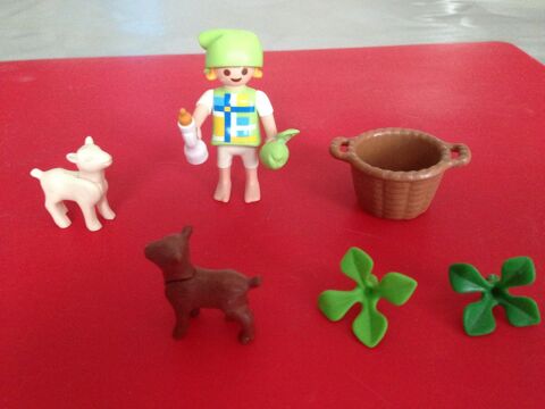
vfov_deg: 42.9
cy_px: 204
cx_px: 272
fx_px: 520
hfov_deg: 55.4
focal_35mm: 33
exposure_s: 1/15
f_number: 2.4
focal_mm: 4.12
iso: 400
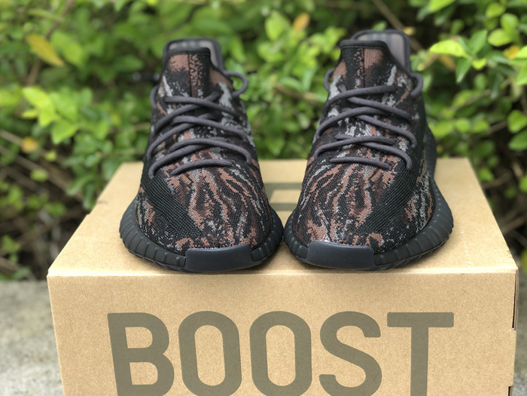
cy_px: 192
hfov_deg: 34.9
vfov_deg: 26.6
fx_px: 837
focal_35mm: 55
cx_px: 277
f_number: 2.4
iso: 16
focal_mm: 6
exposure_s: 1/120
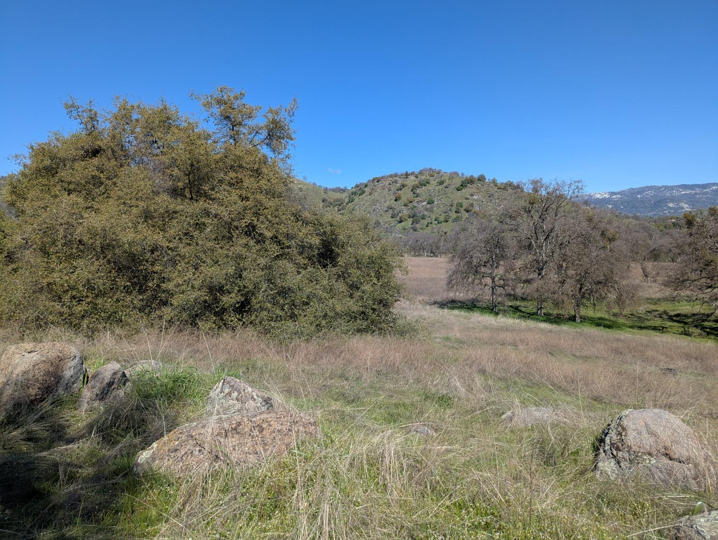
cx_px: 359
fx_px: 498
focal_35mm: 24
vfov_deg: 56.9
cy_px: 270
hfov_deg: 71.5
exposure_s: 1/2096
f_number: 1.85
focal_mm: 6.81
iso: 46
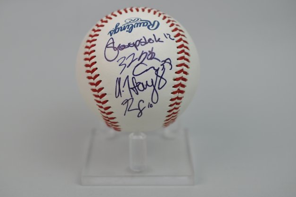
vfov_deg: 20.0
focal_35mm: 68
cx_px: 134
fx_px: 558
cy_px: 92
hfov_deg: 29.7
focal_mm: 40
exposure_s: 1/80
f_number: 4.5
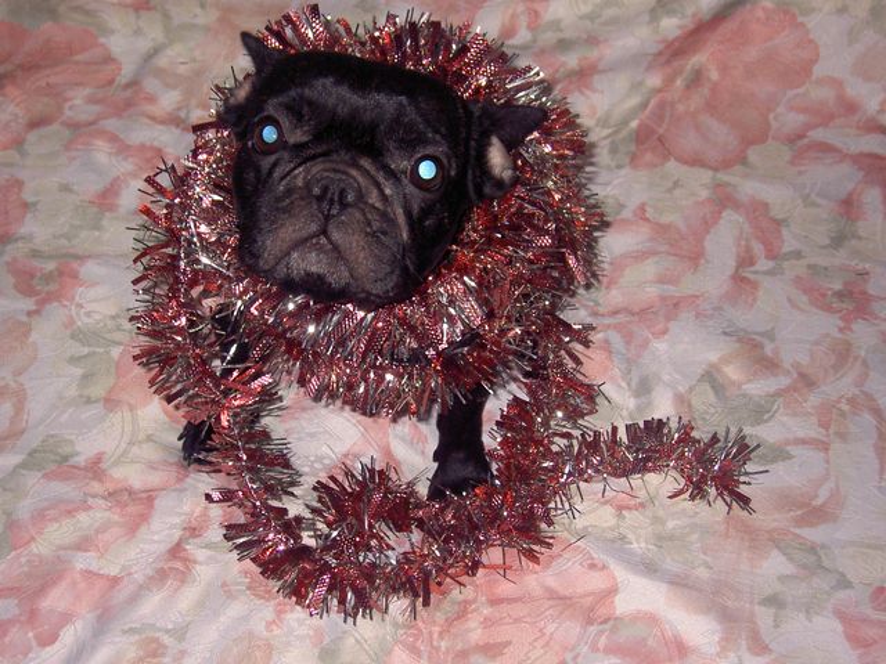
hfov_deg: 32.2
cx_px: 443
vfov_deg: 24.4
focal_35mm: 60
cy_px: 332
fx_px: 1536
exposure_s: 1/80
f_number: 3.8
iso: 200
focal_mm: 9.9
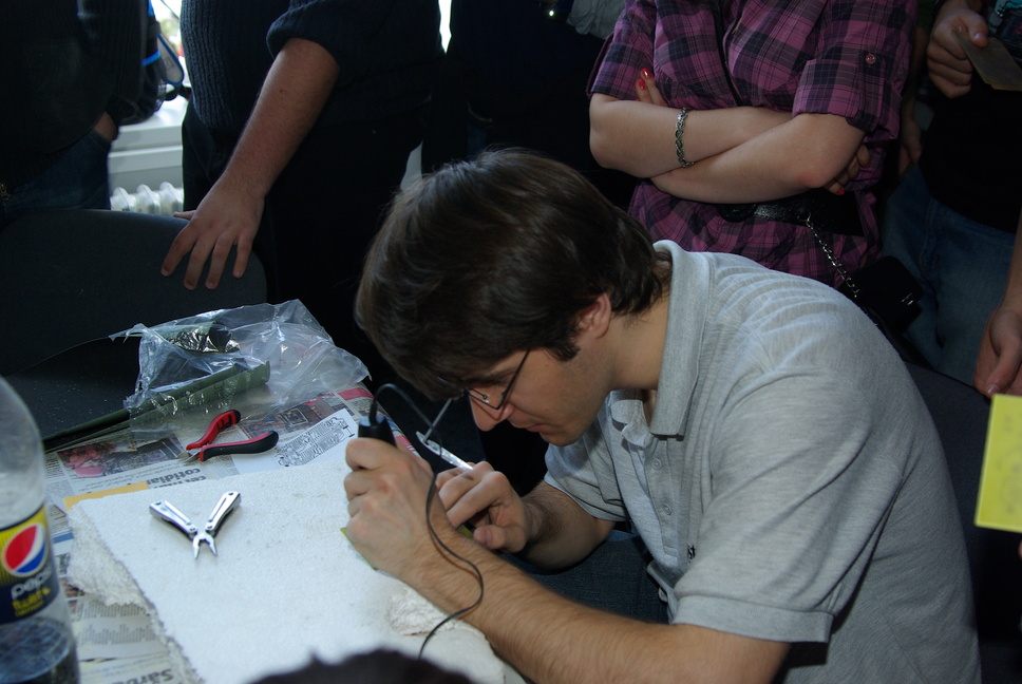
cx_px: 511
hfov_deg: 46.3
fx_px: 1194
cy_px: 342
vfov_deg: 32.0
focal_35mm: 42
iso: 250
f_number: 4
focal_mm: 28
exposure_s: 1/50
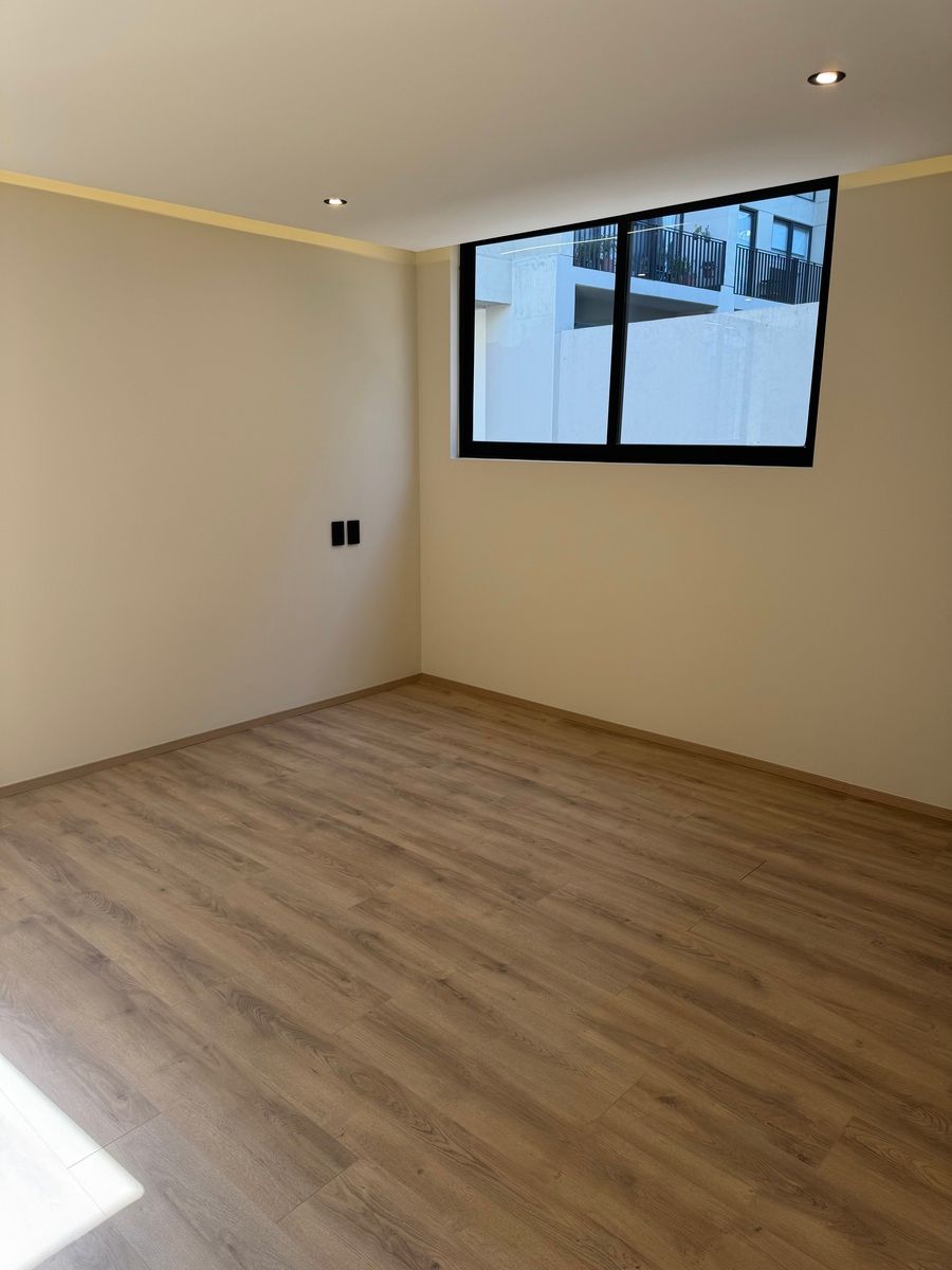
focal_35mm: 24
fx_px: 880
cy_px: 635
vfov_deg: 71.6
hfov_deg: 56.8
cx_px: 476
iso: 64
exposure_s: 1/251
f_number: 1.78
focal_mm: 6.76
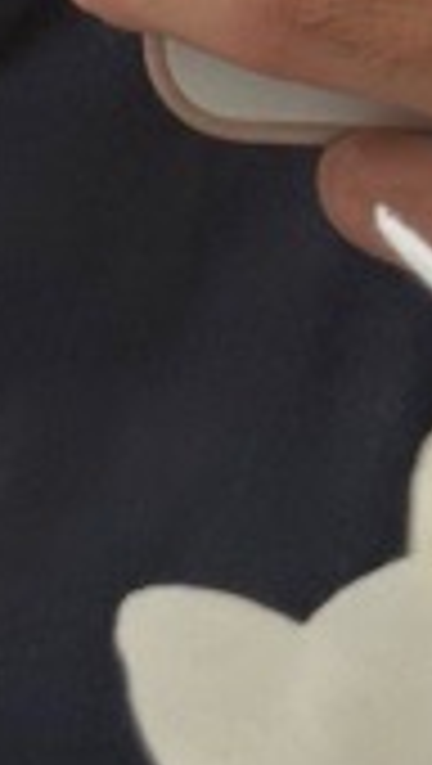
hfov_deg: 3.9
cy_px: -526
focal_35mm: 308
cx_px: -360
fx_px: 6254
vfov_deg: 6.9
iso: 125
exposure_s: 1/60
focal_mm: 6.76
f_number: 1.78
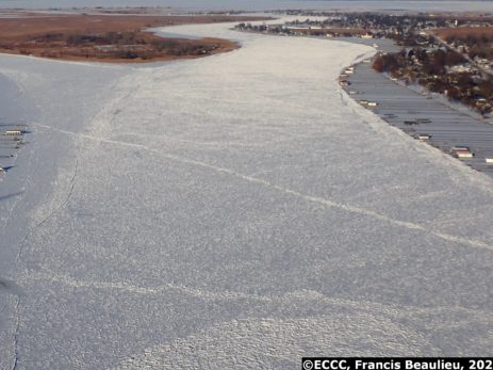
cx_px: 94
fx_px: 1039
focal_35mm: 73
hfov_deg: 26.2
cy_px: 65
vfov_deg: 19.9
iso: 100
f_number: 11
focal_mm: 7.84
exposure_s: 1/200
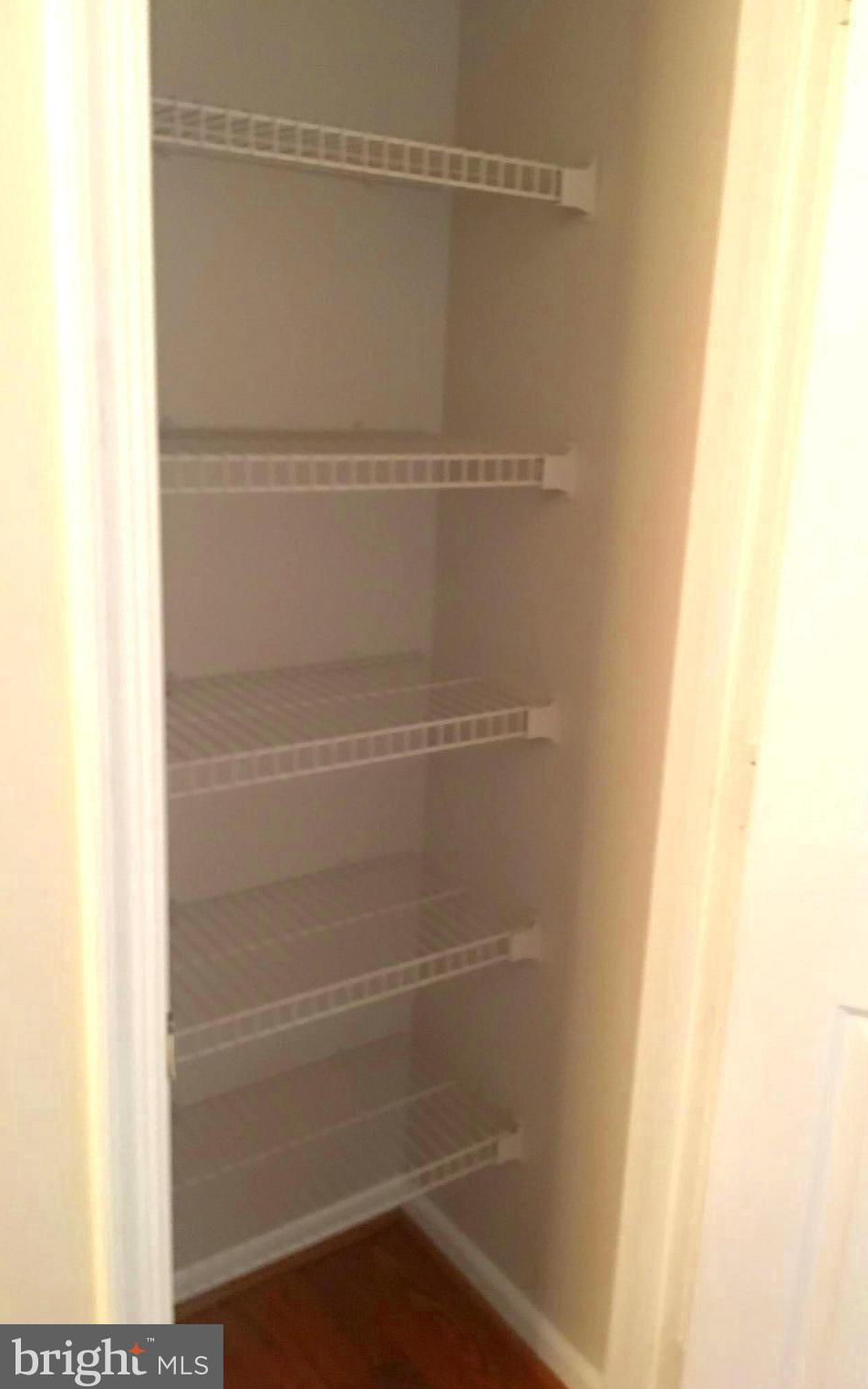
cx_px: 521
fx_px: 1173
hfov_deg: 40.4
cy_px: 699
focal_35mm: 31
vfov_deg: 61.2
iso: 160
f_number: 2.2
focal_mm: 4.15
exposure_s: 1/4
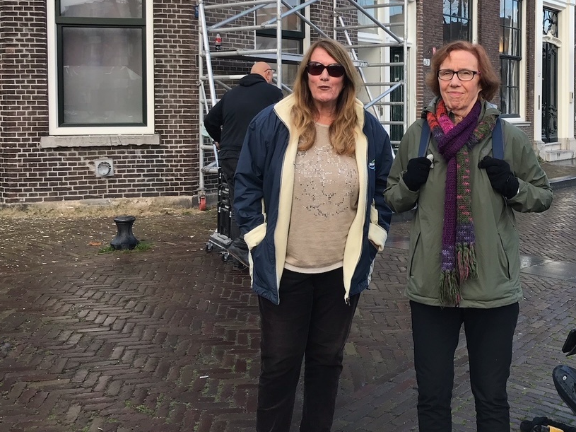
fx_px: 732
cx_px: 414
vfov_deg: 32.5
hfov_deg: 42.0
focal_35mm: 44
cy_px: 132
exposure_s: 1/301
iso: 20
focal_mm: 3.99
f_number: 1.8
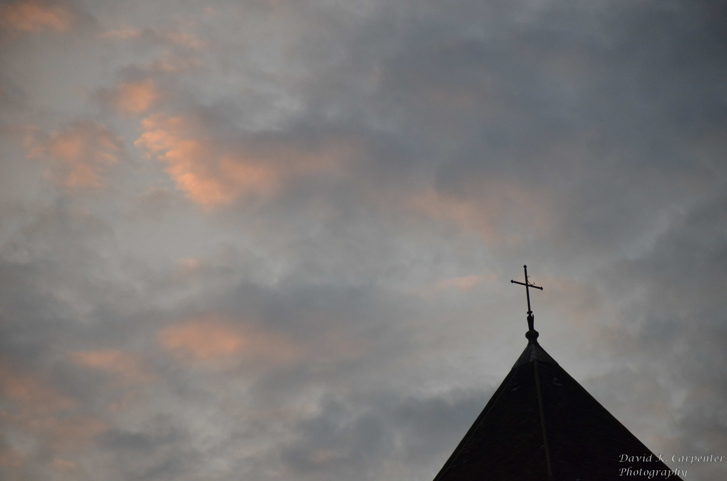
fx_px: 4232
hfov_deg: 9.8
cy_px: 240
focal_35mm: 210
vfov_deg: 6.5
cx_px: 364
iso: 800
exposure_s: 1/800
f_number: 5.6
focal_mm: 140
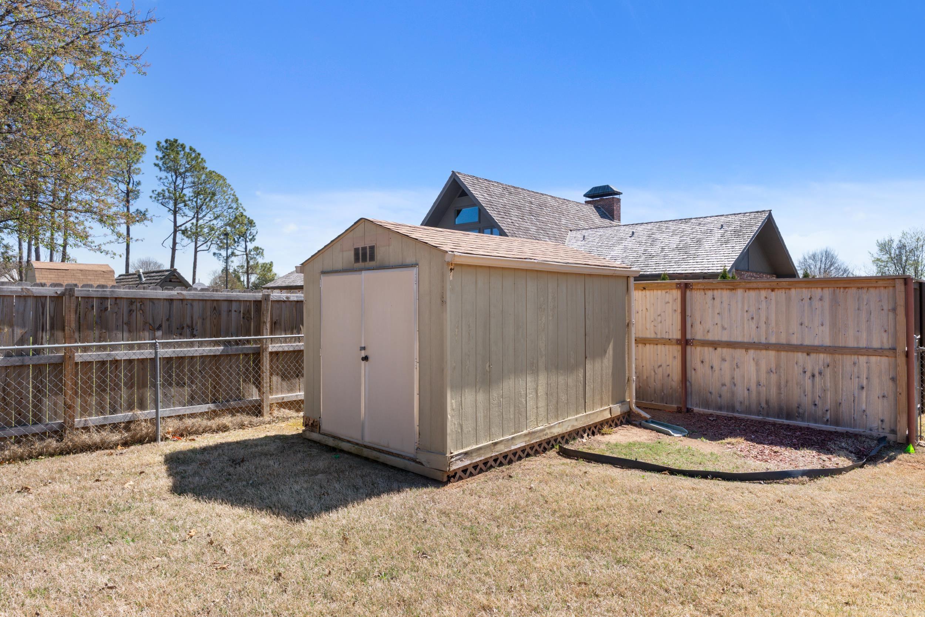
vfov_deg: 60.2
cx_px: 462
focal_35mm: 21
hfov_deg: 82.0
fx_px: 532
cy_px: 308
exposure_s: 1/500
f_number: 9
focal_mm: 13.8
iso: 200
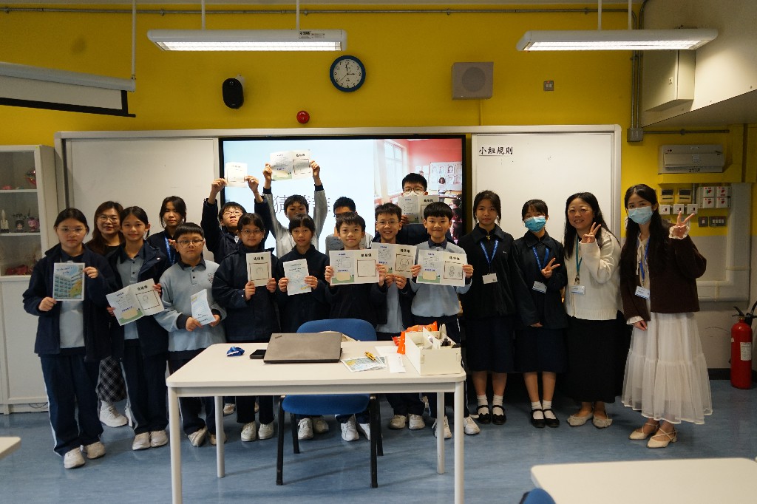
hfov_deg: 73.8
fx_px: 504
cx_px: 378
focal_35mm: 24
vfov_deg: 53.1
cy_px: 252
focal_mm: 24
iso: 1000
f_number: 3.5
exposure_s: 1/125
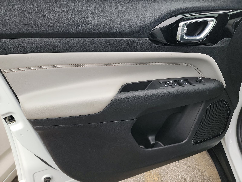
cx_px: 121
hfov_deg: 71.6
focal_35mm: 24
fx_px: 168
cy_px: 91
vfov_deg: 56.8
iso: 61
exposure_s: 1/59
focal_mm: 6.7
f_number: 1.8
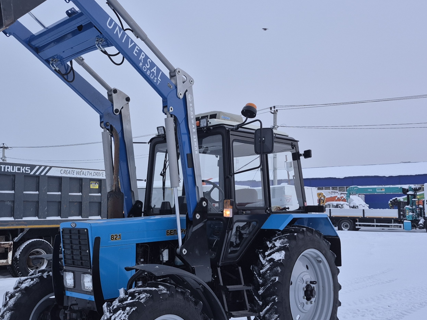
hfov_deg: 49.4
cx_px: 148
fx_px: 456
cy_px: 164
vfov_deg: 38.7
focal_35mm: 37
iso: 125
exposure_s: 1/180
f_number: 1.8
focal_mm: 5.4
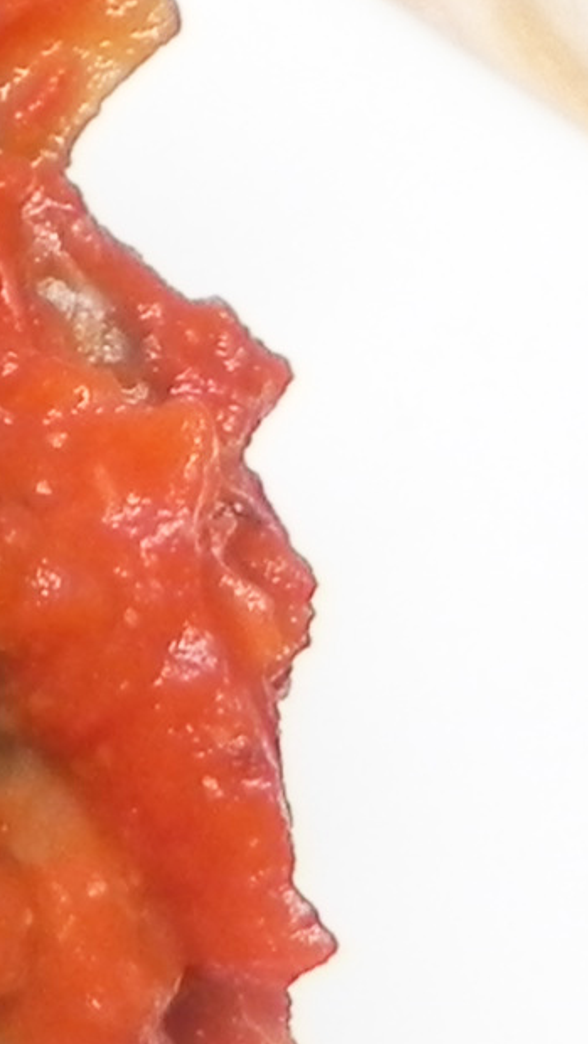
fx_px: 5153
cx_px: -1909
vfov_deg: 11.6
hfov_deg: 5.5
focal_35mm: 186
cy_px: 372
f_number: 2.8
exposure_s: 1/37
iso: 160
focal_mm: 5.2
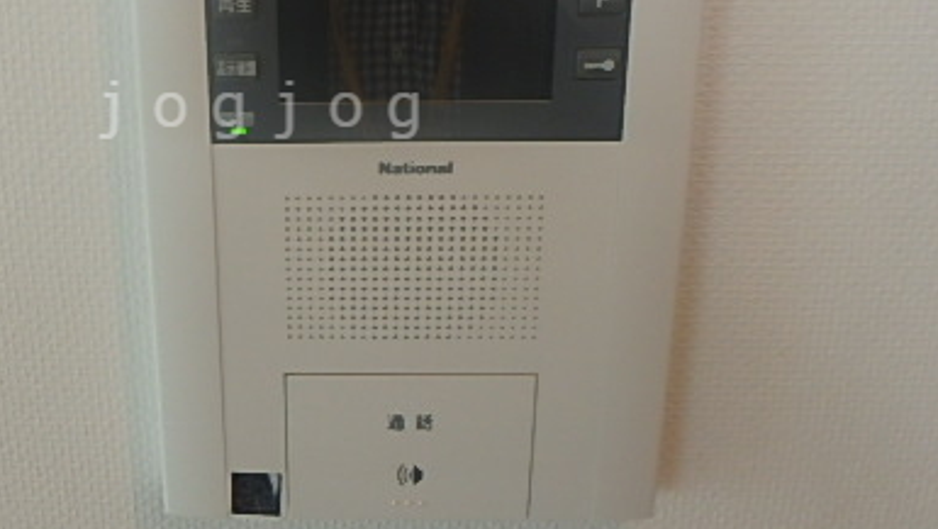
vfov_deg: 30.5
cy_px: 110
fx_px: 946
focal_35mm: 38
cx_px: 266
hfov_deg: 51.1
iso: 200
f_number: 3.5
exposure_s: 1/40
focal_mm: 3.7
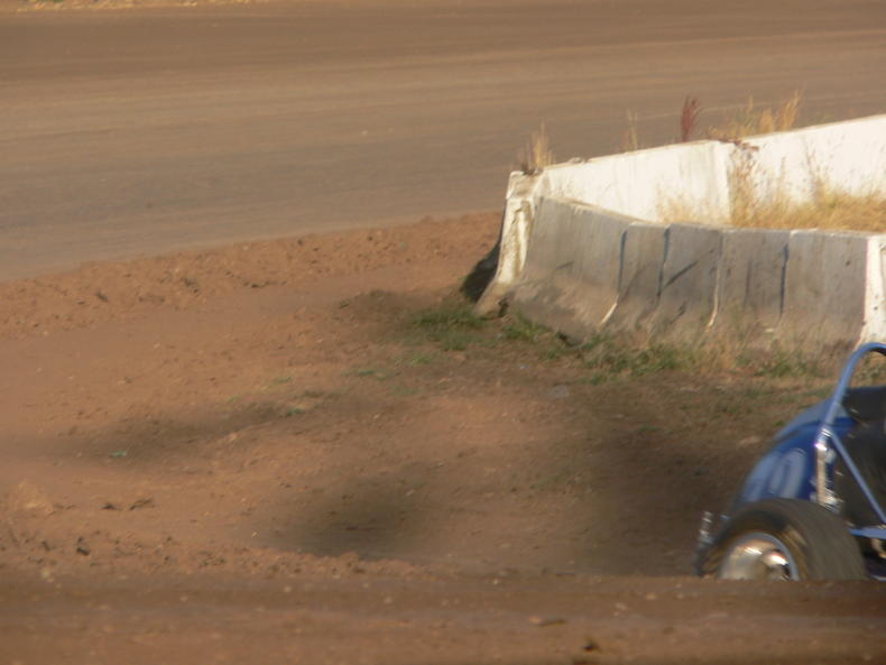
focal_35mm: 418
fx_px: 10702
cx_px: 443
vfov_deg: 3.6
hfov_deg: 4.7
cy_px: 332
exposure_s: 1/400
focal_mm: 69.6
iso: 80
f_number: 4
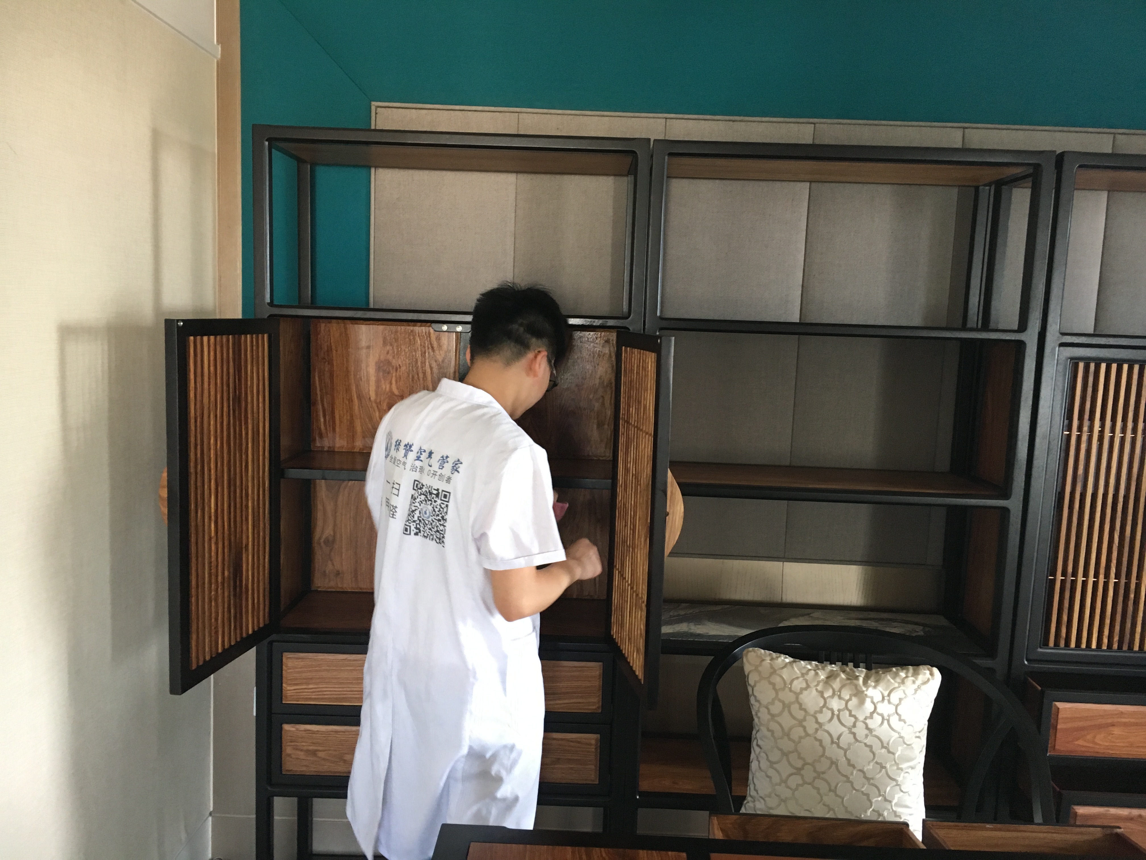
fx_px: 960
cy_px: 430
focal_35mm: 29
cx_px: 573
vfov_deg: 48.2
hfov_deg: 61.7
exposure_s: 1/33
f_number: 2.2
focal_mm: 4.15
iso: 160
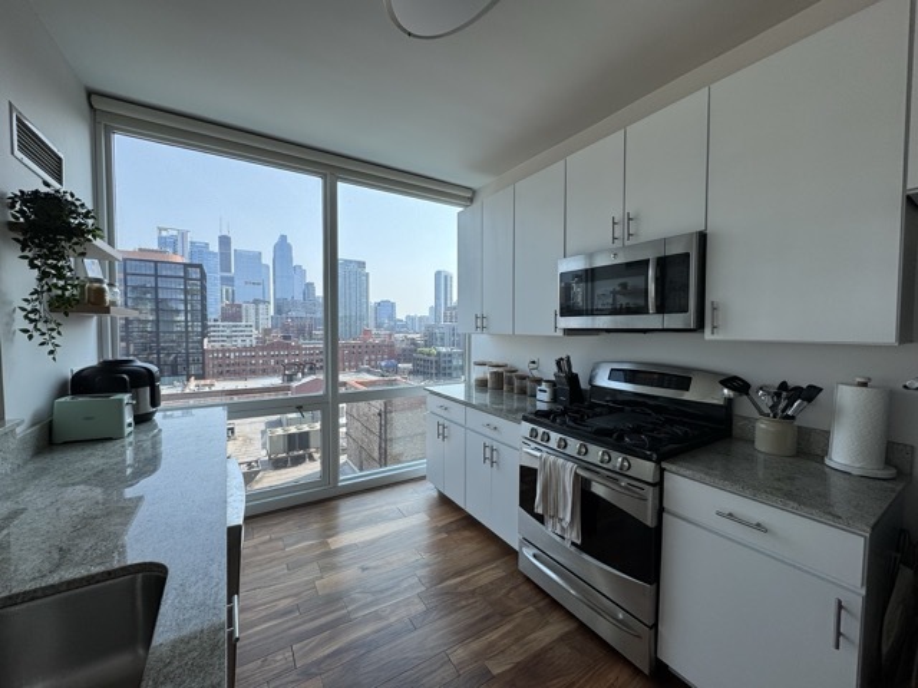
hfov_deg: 102.1
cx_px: 459
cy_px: 344
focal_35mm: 14
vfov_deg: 85.7
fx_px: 371
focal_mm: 2.22
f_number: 2.2
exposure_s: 1/368
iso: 40
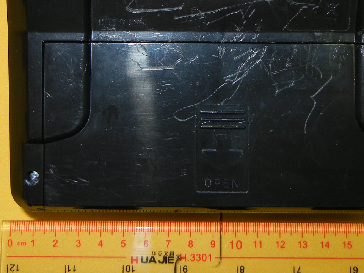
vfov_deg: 22.2
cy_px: 9
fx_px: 673
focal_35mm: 64
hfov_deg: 30.3
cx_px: 183
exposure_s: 1/30
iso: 200
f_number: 3.5
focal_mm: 5.4
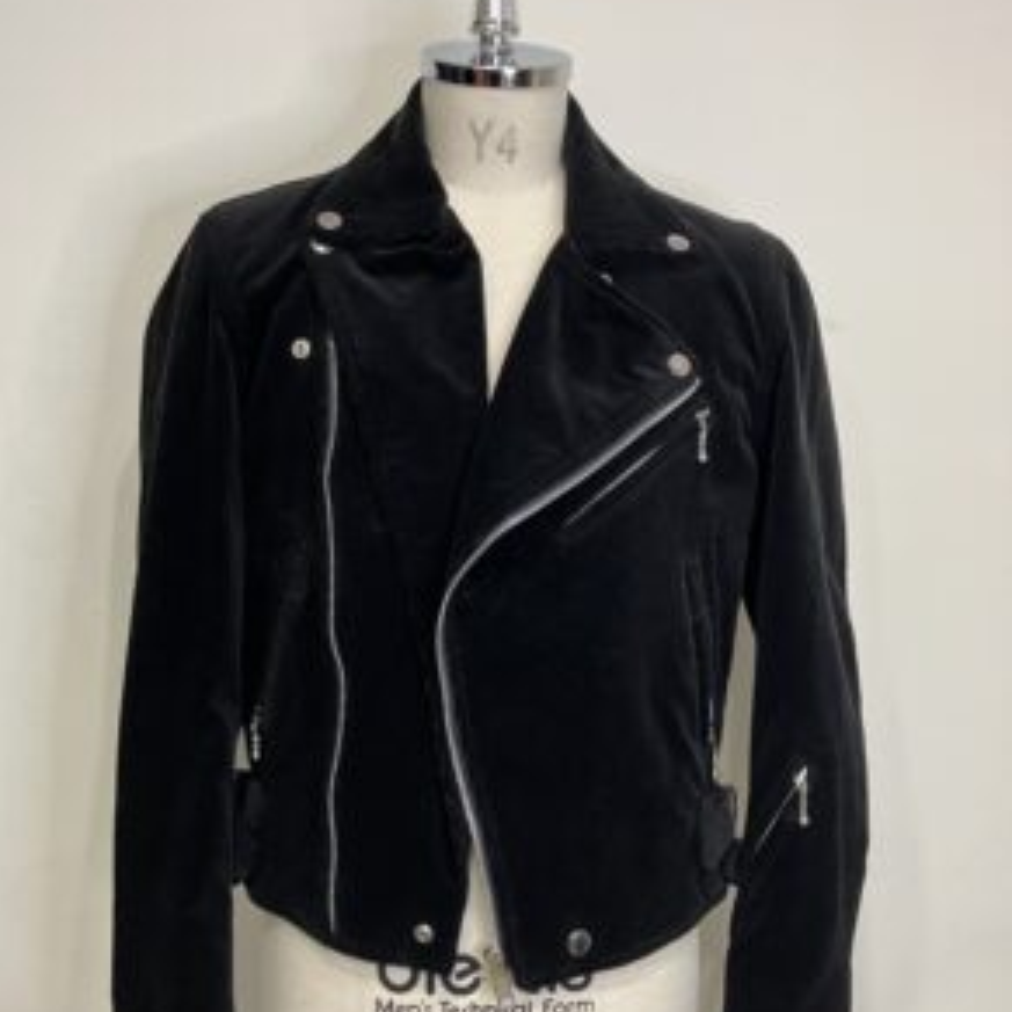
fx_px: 1125
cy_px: 532
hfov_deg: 48.4
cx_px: 494
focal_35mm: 34
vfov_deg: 48.4
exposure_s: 1/50
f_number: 1.8
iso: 125
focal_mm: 3.99
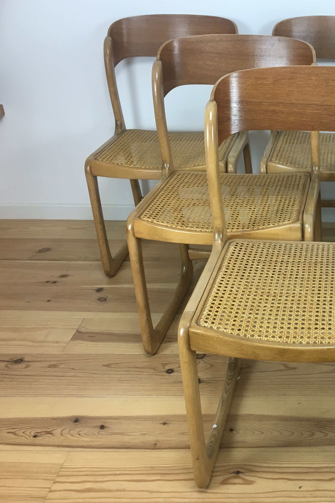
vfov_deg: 47.4
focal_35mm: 41
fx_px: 572
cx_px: 331
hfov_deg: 30.5
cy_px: 251
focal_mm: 4.15
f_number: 2.2
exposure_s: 1/33
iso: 40
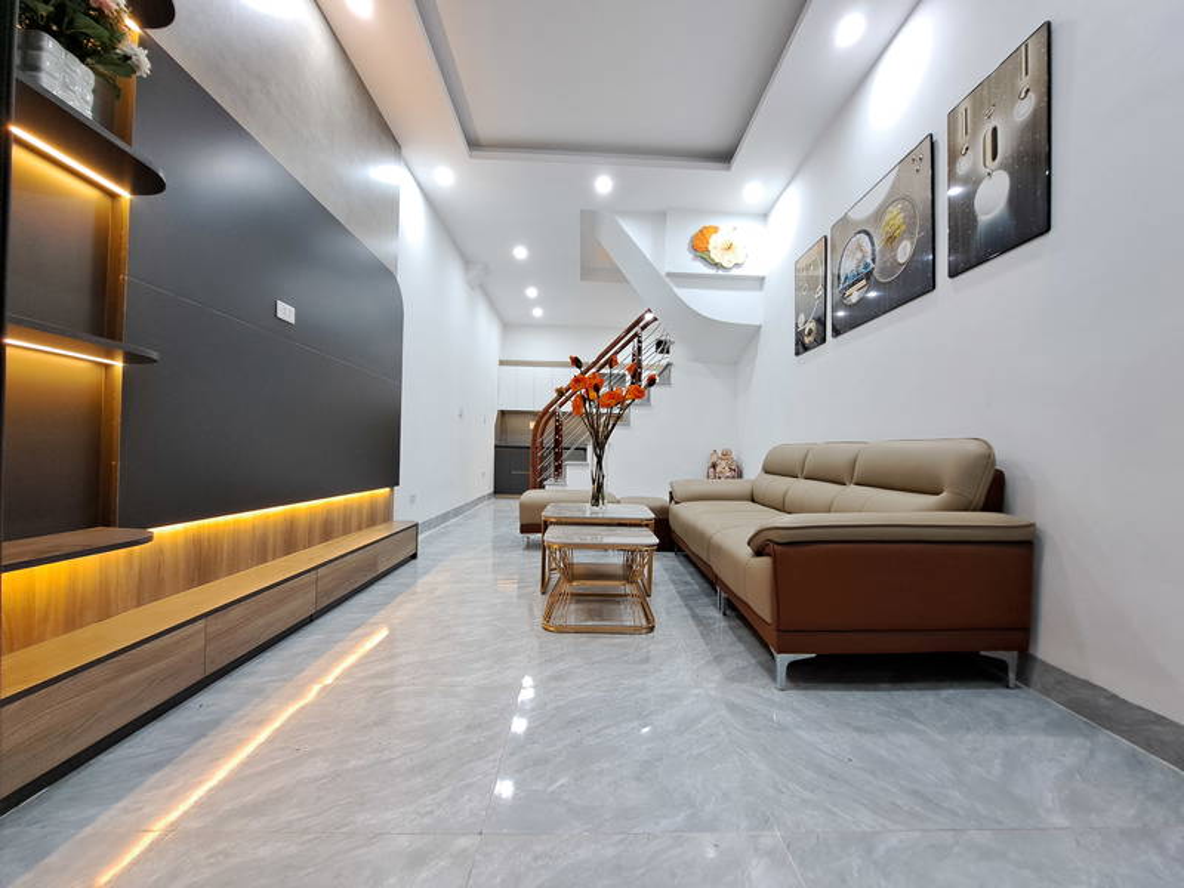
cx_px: 592
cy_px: 444
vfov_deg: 89.9
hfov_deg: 106.2
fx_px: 445
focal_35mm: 13
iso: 125
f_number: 2.2
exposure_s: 1/50
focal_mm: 1.74
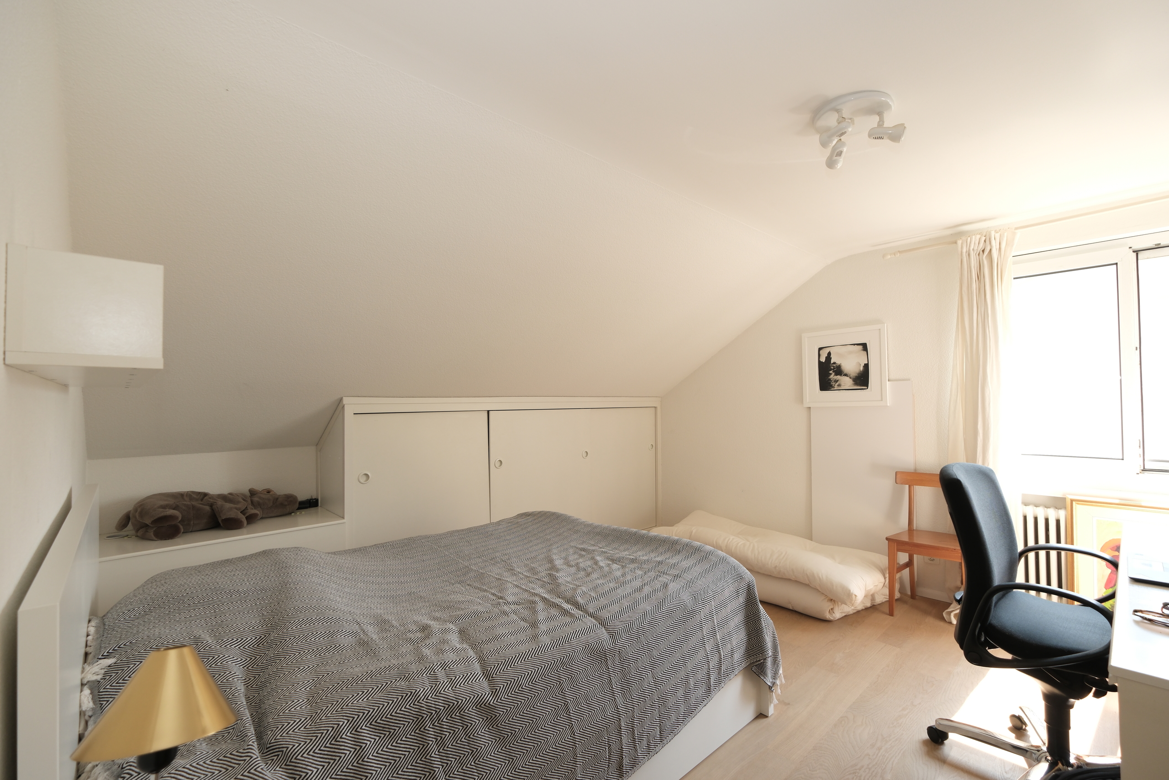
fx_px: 487
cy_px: 390
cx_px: 584
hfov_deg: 100.4
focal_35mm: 15
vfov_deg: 77.3
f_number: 4
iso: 320
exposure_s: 1/60
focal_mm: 10
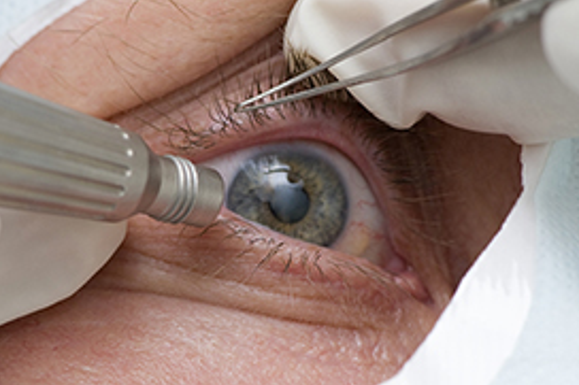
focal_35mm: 193
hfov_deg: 10.7
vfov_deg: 7.1
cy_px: 165
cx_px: 258
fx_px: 3102
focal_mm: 105
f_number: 9
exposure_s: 1/100
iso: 400
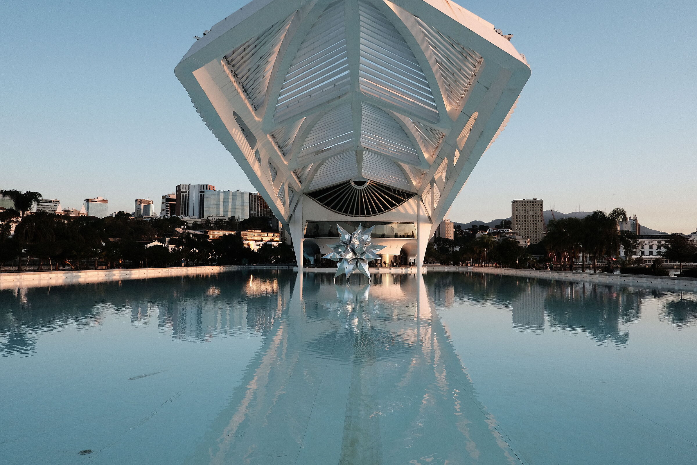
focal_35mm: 27
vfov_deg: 47.9
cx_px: 348
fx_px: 523
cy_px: 232
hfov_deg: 67.4
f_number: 5.6
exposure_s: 1/250
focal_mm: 18
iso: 400
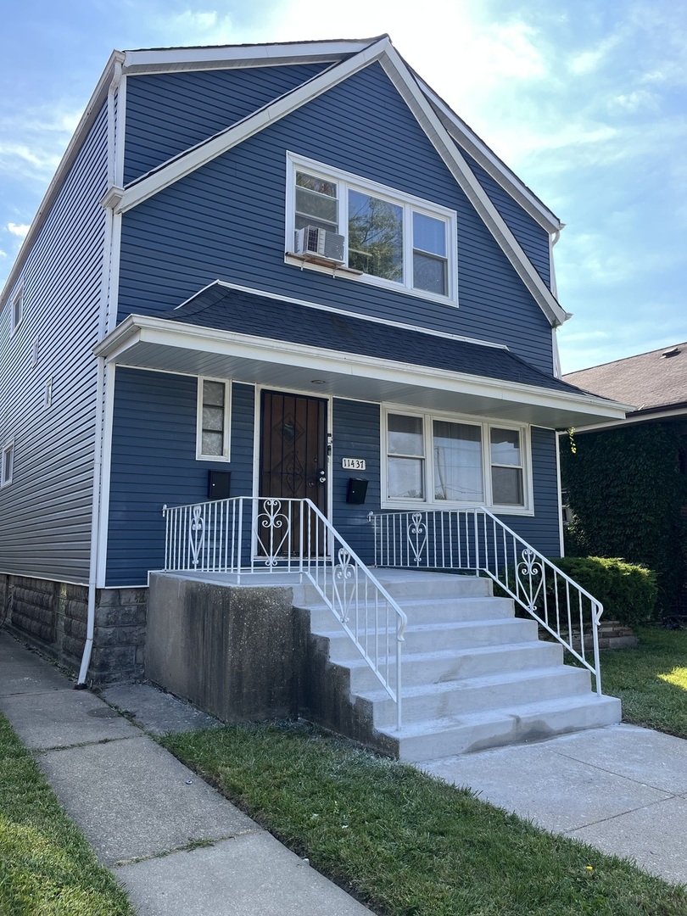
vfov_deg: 67.3
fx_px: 688
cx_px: 344
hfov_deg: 53.1
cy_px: 458
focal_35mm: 26
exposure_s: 1/959
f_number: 1.6
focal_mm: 5.1
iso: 50
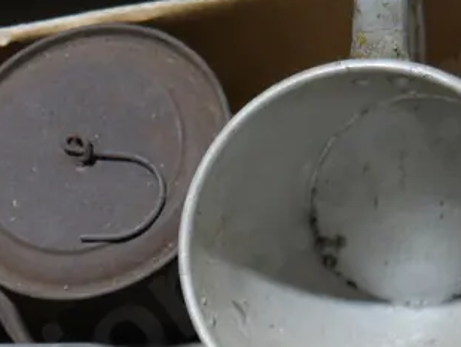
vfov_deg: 14.2
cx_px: -49
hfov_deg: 19.0
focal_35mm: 99
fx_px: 1319
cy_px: 473
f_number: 3.6
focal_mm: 15
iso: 320
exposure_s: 1/60
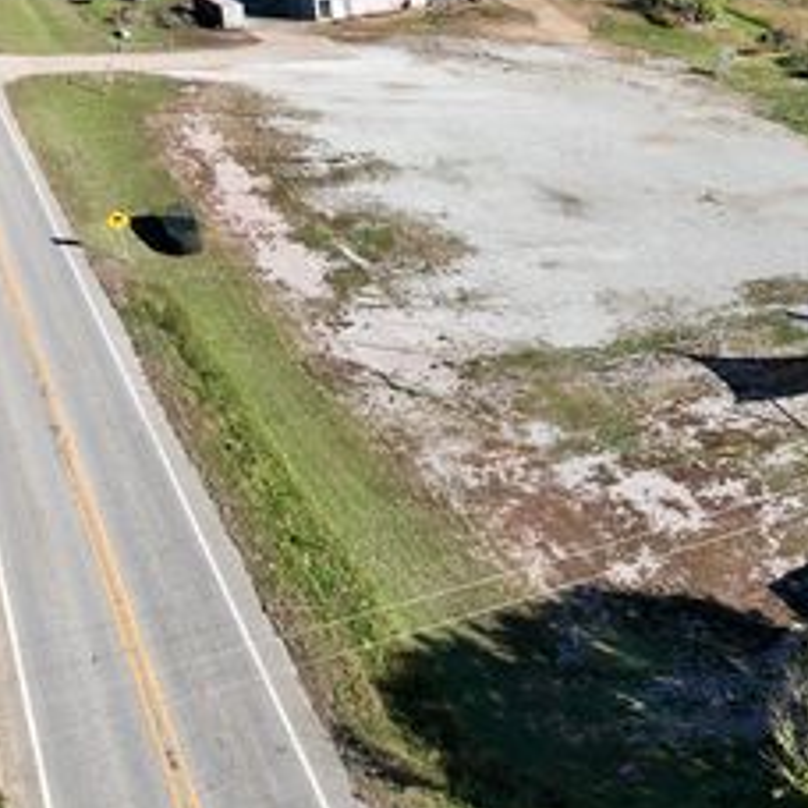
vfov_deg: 41.5
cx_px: 585
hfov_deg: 40.9
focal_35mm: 40
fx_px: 1056
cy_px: 287
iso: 110
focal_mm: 12.29
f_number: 2.8
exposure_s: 1/320
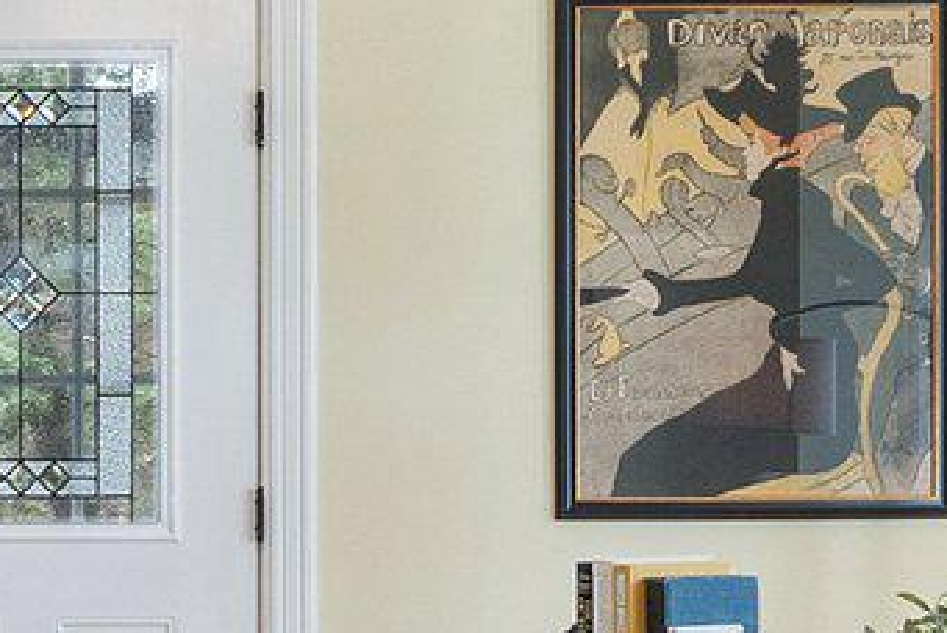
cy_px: 512
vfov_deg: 15.1
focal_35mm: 90
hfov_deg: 22.1
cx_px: 100
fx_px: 2369
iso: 800
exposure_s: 1/10
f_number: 8
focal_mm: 10
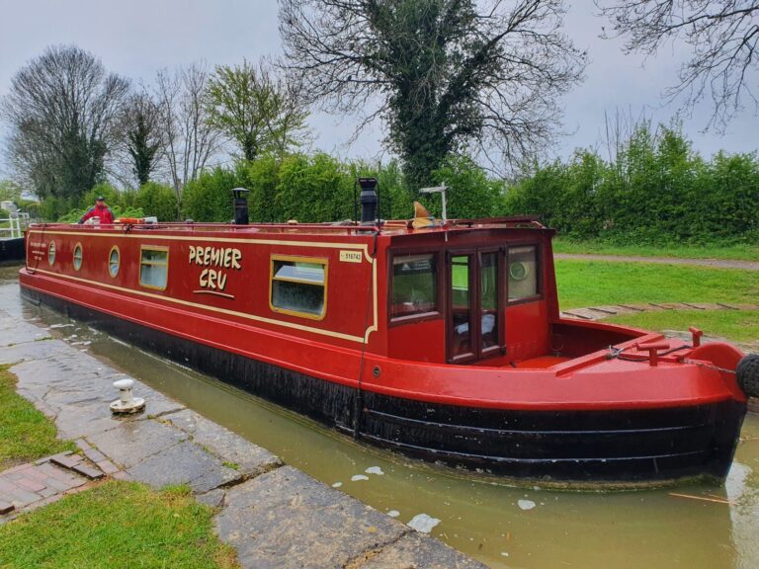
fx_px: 570
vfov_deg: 53.1
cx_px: 380
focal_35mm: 26
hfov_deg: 67.3
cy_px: 284
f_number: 2.4
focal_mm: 4.32
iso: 50
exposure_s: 1/346
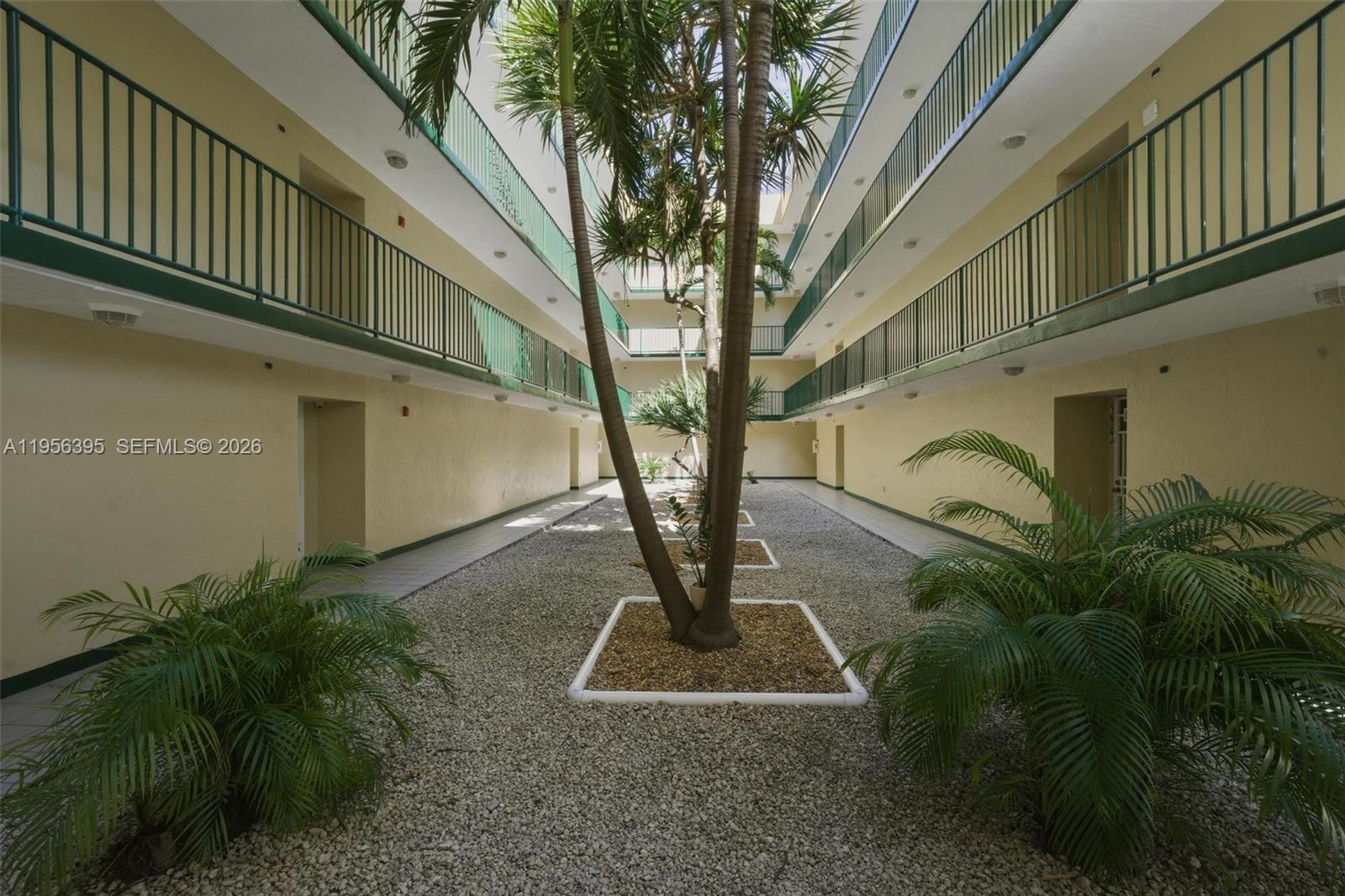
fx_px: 598
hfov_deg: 96.7
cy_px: 448
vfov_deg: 73.7
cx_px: 672
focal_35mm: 16
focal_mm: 16
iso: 200
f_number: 9
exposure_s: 1/60
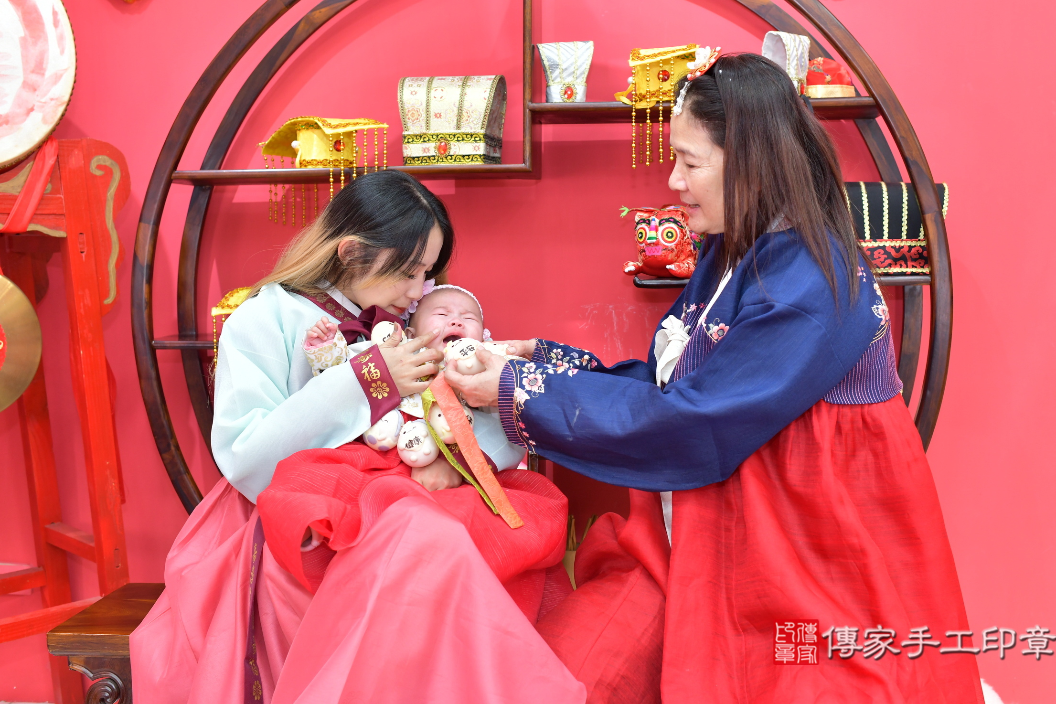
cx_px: 539
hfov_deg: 50.7
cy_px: 323
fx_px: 1115
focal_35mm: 38
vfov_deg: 35.0
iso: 800
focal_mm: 35
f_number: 4.5
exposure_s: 1/200
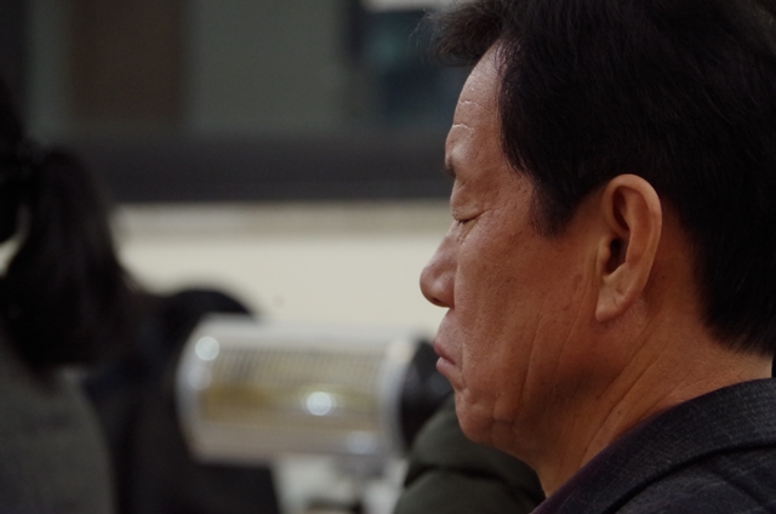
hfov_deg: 10.2
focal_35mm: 202
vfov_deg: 6.8
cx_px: 388
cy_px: 257
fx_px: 4346
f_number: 5.6
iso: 3200
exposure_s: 1/50
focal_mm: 135
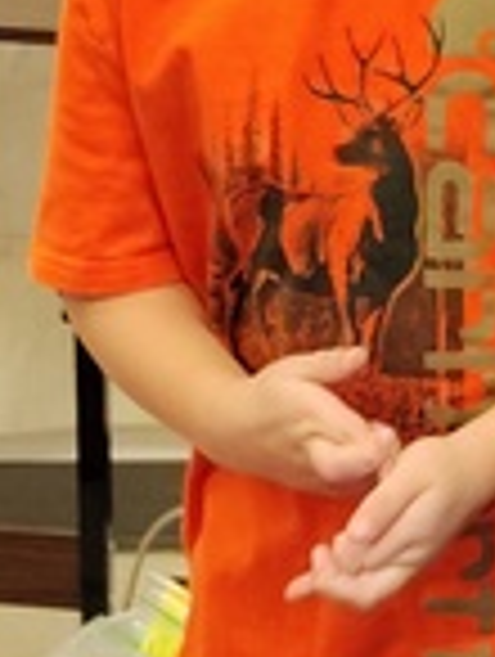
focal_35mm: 168
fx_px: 3194
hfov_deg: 8.5
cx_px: 938
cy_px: 662
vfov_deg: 11.6
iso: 769
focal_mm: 5.56
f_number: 1.8
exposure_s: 1/60
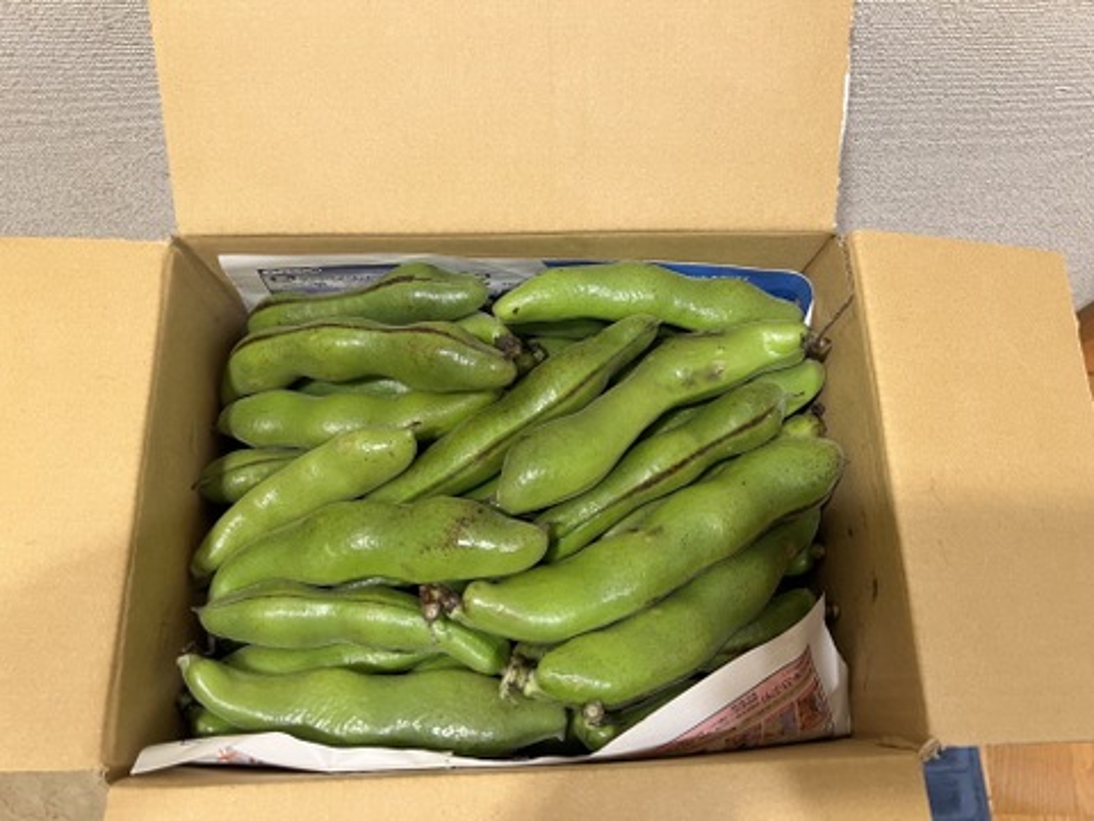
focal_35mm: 26
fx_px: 822
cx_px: 547
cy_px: 410
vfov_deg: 53.1
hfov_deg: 67.3
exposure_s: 1/50
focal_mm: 5.7
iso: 250
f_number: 1.5
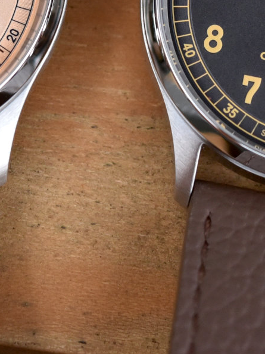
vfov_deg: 9.7
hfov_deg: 7.3
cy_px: 34
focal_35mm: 204
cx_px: 109
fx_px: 2084
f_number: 5.6
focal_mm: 60
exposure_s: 1/3200
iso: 2000
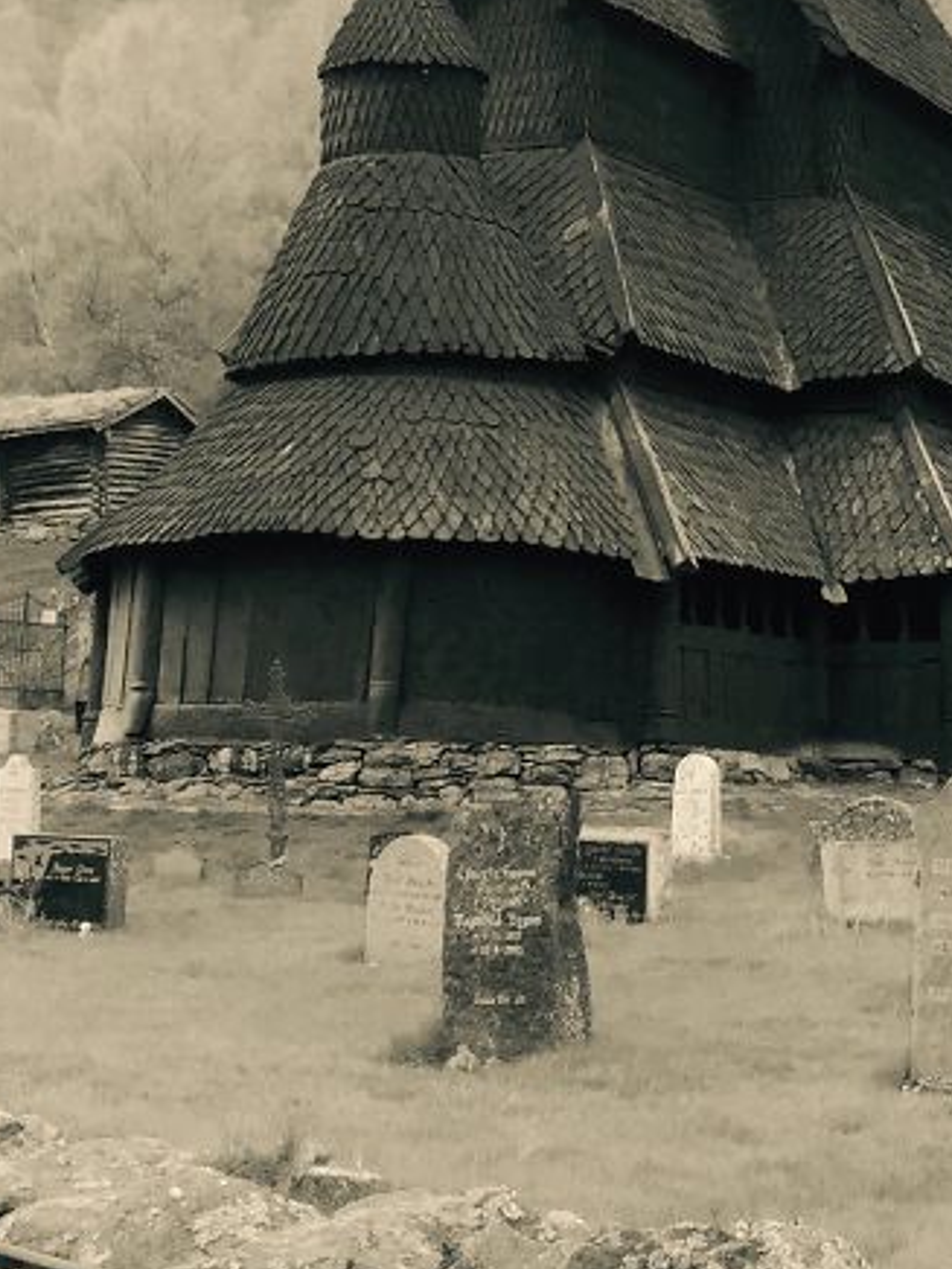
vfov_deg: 24.5
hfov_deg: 18.8
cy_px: 191
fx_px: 2860
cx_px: 638
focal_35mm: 78
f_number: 2.2
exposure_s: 1/120
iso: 50
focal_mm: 4.15
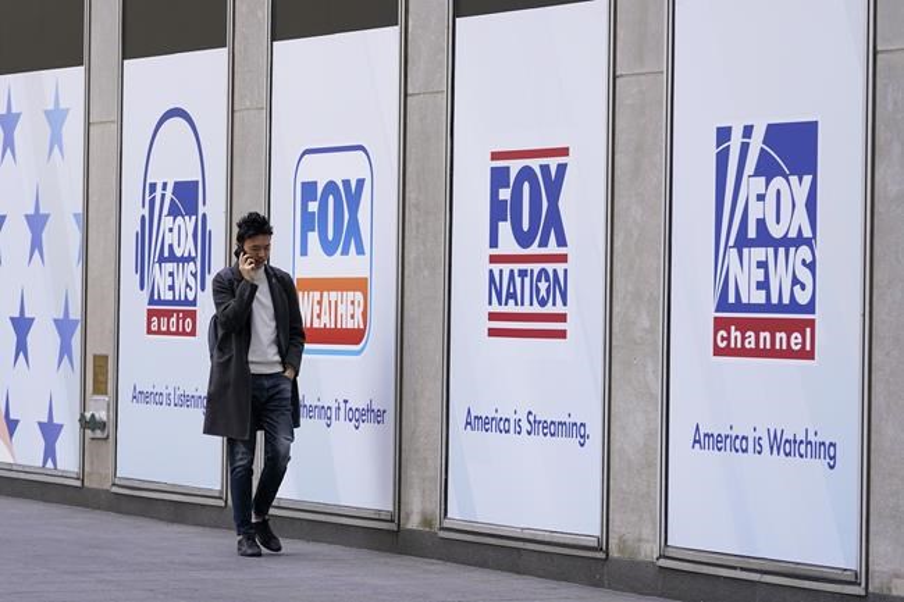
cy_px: 301
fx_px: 4192
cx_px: 452
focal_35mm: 167
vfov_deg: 8.2
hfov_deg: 12.3
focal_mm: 167
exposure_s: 1/320
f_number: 6.3
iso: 1000
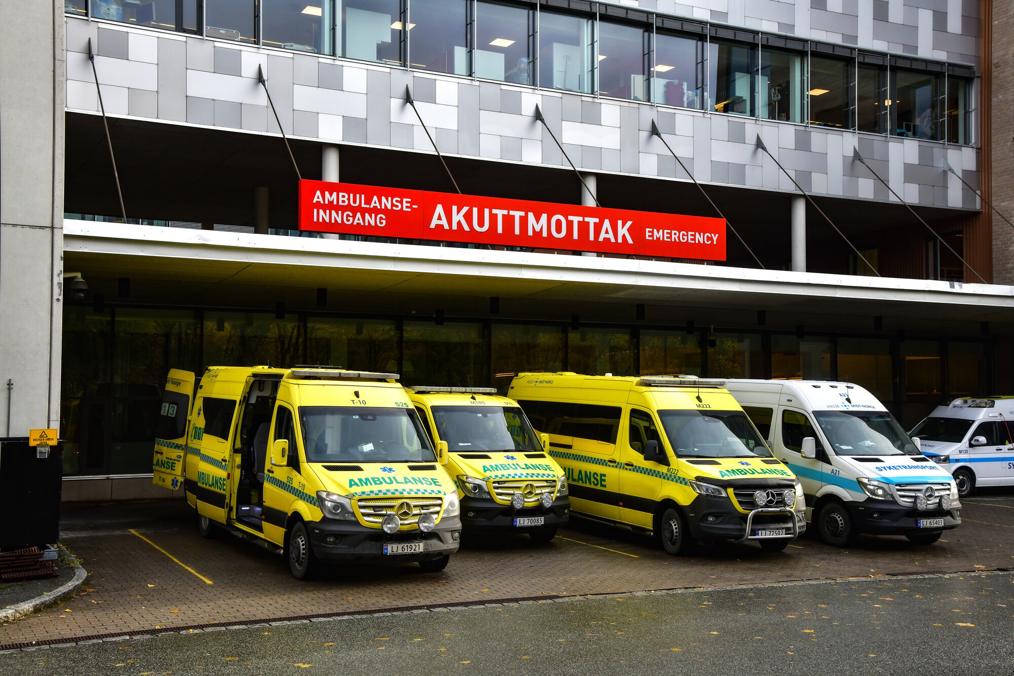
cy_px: 338
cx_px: 507
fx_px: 1126
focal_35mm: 40
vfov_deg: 33.4
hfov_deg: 48.5
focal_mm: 40
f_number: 9
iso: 1000
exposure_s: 1/500
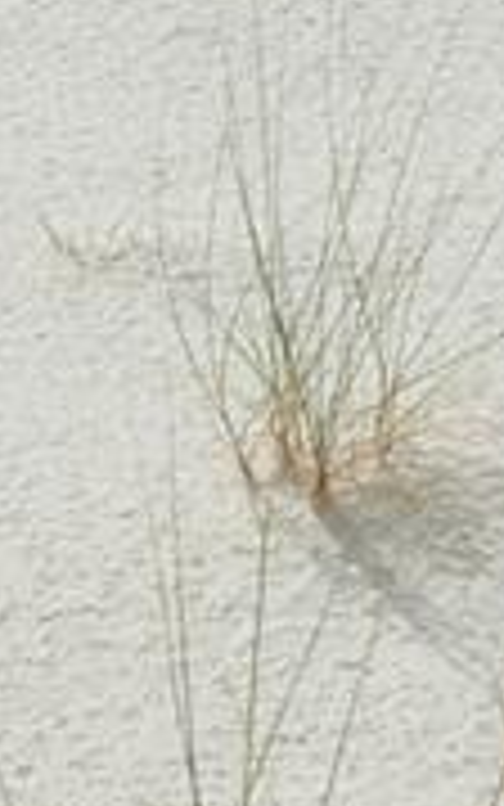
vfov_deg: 6.7
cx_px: 212
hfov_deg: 4.2
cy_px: 340
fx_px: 6895
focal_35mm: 314
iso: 100
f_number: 10
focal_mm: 18
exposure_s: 1/500
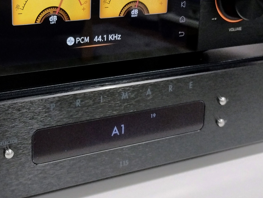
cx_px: 67
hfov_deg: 29.3
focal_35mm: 65
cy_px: 52
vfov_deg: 22.4
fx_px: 494
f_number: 1.8
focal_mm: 4.27
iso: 763
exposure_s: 1/25
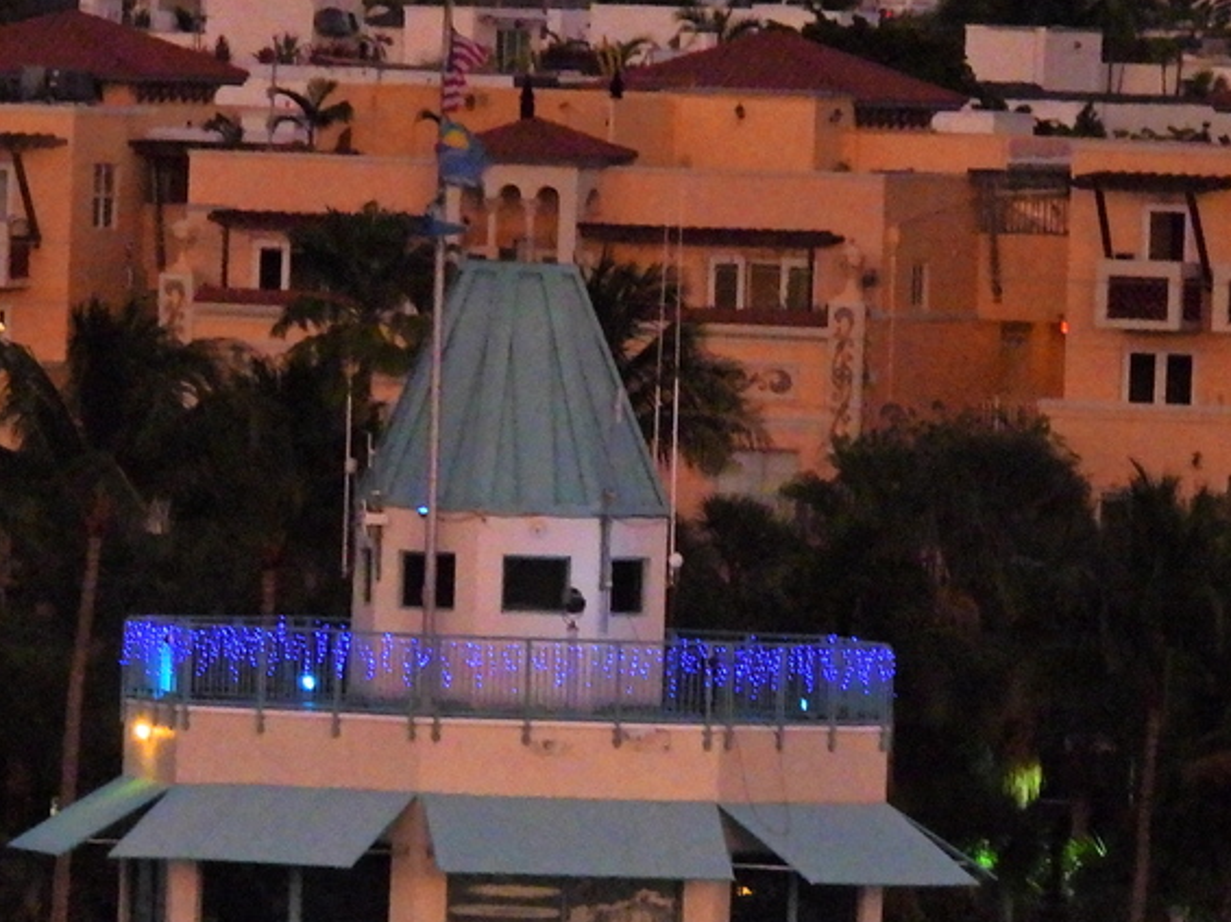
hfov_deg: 1.6
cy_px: 872
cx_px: 434
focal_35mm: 1247
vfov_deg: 1.2
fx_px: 44317
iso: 1250
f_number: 5
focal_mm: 98.1
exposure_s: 1/60
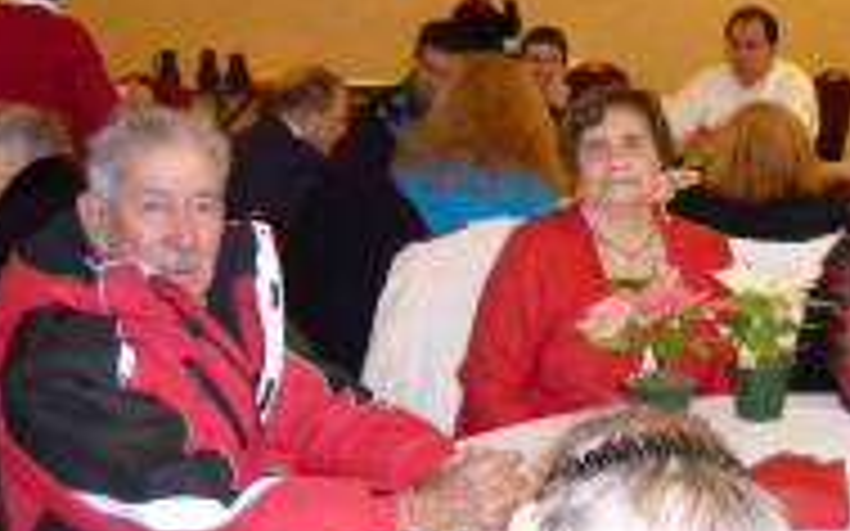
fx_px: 1505
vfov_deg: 19.9
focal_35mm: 65
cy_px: 187
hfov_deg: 31.3
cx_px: 573
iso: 250
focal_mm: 5.1
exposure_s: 1/60
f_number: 2.4
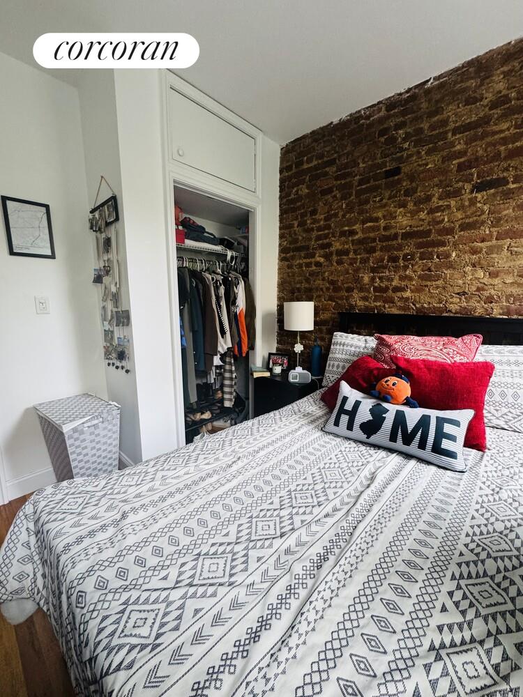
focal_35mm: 14
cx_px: 262
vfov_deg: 102.1
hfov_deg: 85.7
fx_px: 282
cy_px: 348
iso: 200
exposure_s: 1/99
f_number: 2.2
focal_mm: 2.22
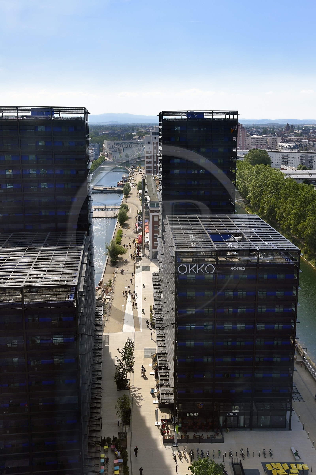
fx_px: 527
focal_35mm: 40
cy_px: 238
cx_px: 158
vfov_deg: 48.5
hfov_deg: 33.4
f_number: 11
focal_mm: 40
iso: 200
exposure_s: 1/250
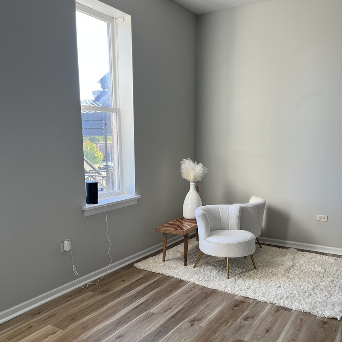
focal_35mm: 31
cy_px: 209
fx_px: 347
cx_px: 172
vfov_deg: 52.1
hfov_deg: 52.5
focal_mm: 5.1
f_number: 1.6
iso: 50
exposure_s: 1/164
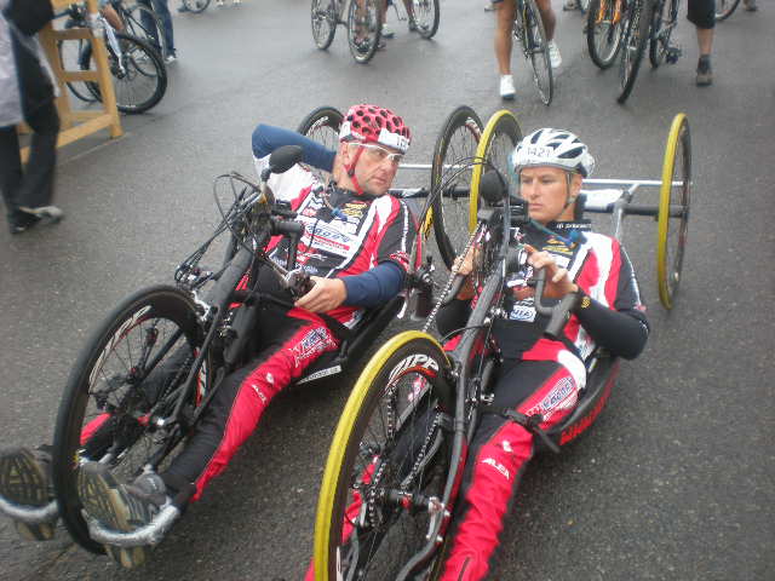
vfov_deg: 37.7
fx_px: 851
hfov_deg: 49.0
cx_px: 388
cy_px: 290
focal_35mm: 38
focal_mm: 6.3
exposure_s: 1/65
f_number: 3.1
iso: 64
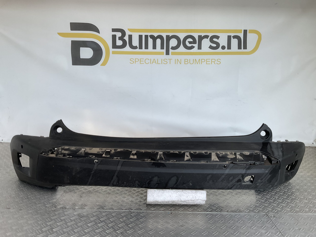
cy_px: 118
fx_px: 265
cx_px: 158
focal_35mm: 29
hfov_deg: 61.7
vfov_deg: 48.2
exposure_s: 1/120
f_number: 1.8
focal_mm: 3
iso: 50
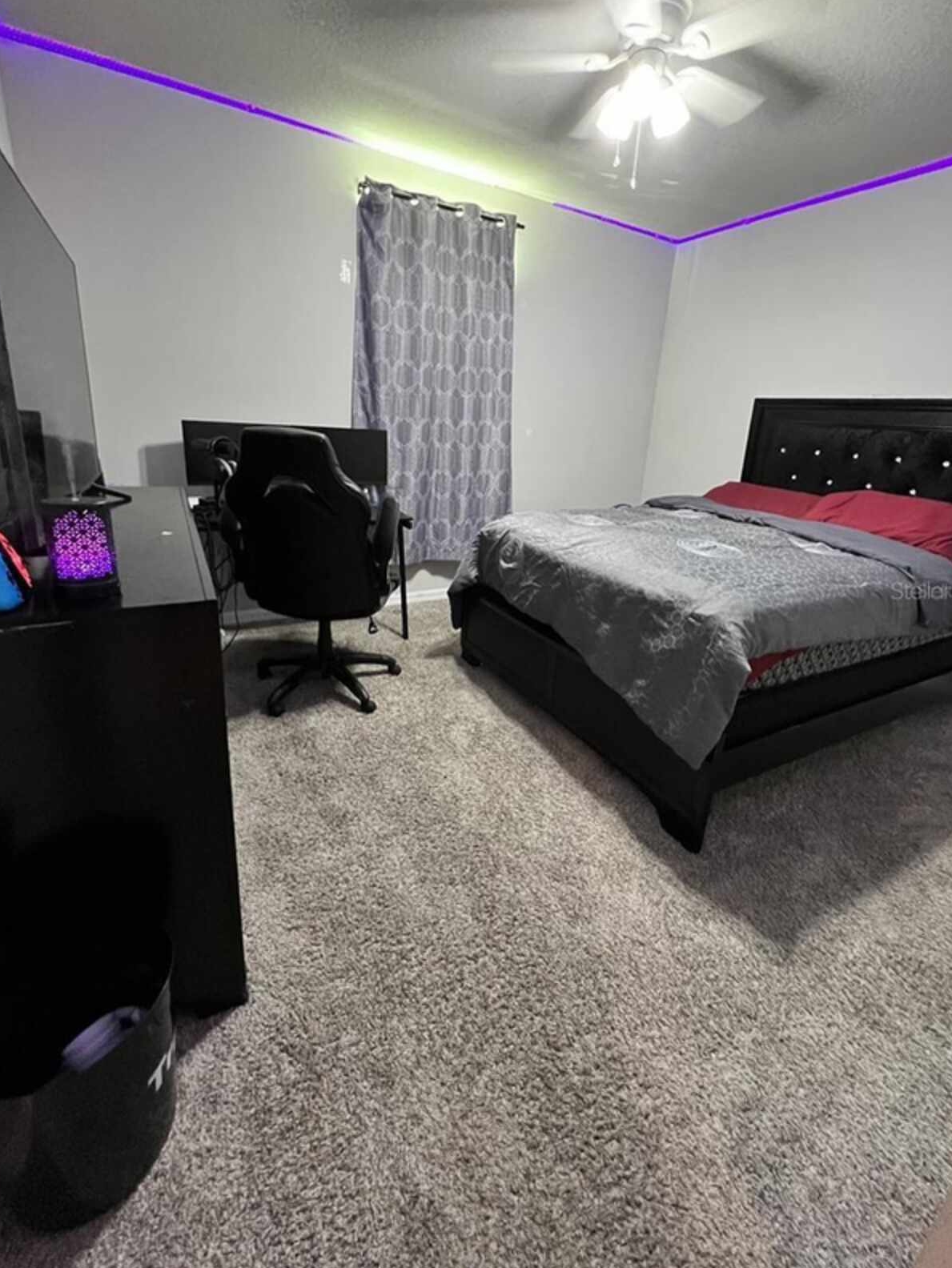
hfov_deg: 85.7
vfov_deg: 101.9
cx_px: 486
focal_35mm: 14
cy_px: 590
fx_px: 513
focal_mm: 1.57
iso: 1000
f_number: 1.8
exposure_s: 1/60
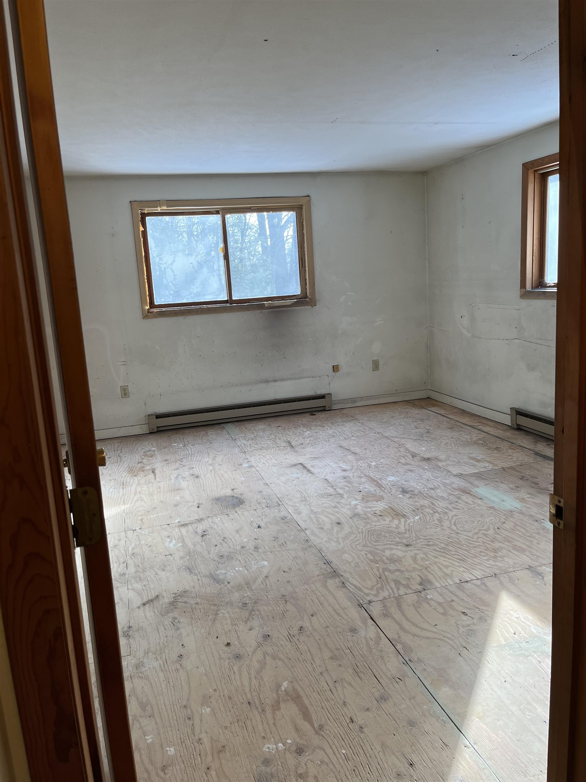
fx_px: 587
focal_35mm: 26
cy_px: 391
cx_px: 293
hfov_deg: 53.1
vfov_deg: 67.3
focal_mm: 5.1
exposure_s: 1/143
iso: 64
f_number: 1.6
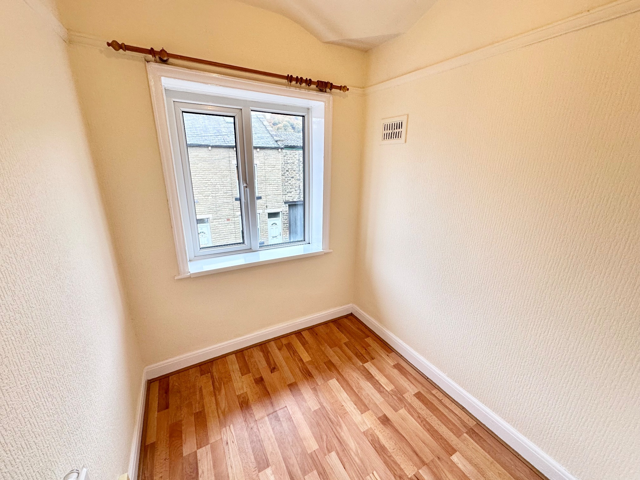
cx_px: 320
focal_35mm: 14
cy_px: 240
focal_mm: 2.22
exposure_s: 1/100
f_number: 2.2
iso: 64
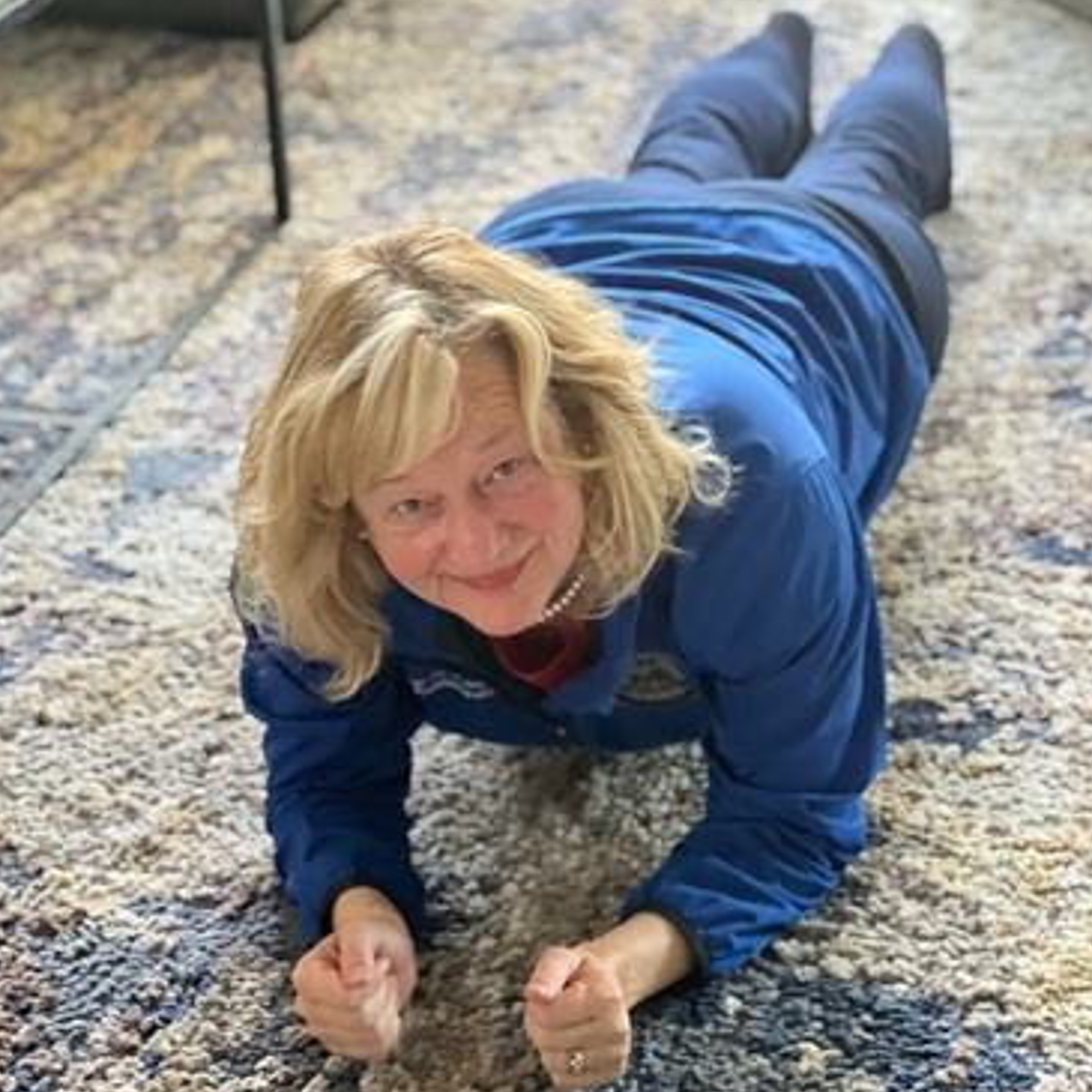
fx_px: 3284
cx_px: 545
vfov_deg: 18.9
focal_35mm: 92
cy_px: 474
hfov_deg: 18.9
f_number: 2.8
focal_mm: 9
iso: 640
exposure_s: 1/15
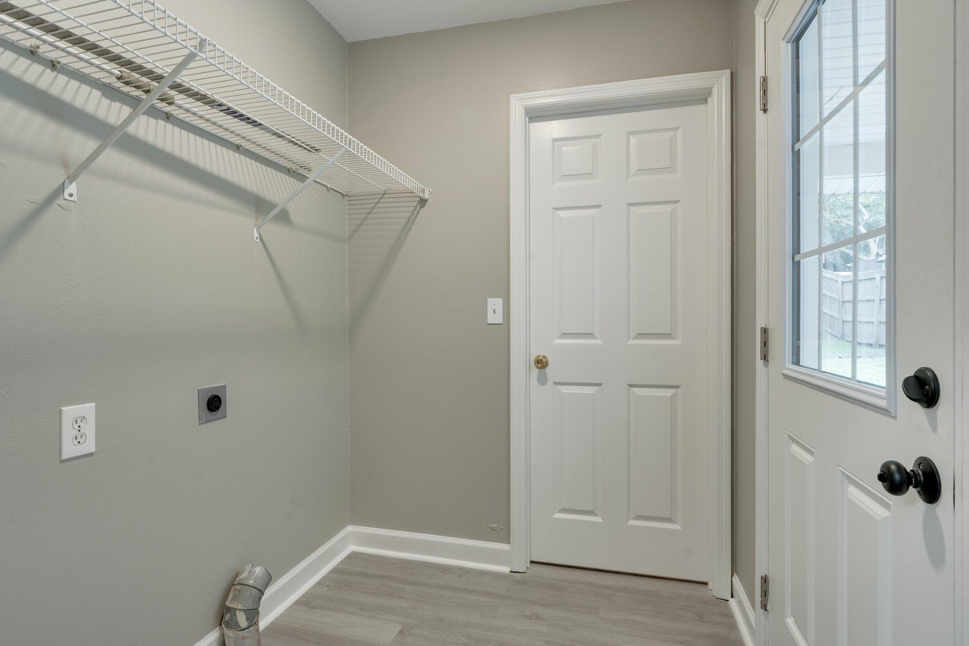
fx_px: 511
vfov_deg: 64.5
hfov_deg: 86.9
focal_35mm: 19
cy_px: 323
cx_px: 484
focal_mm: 19
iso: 100
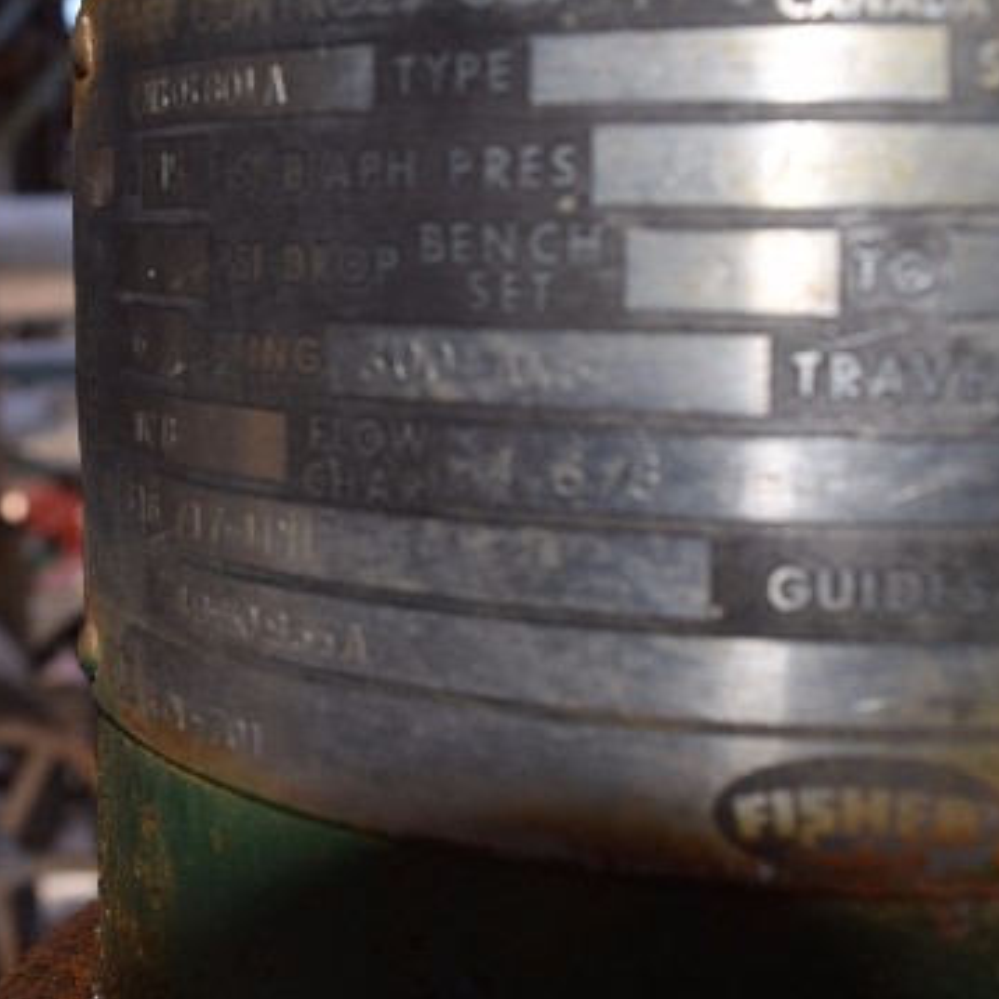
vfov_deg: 30.0
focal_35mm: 57
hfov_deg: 30.0
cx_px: 433
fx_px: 1861
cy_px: 406
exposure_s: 1/60
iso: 100
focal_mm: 20
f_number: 8
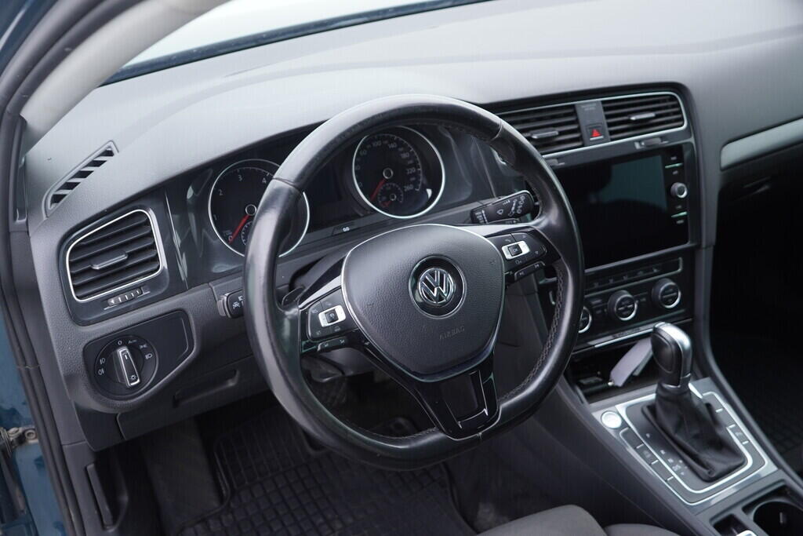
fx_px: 803
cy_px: 268
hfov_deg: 53.1
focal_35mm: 36
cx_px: 402
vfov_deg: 36.9
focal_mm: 24
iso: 250
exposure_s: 1/40
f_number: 2.8
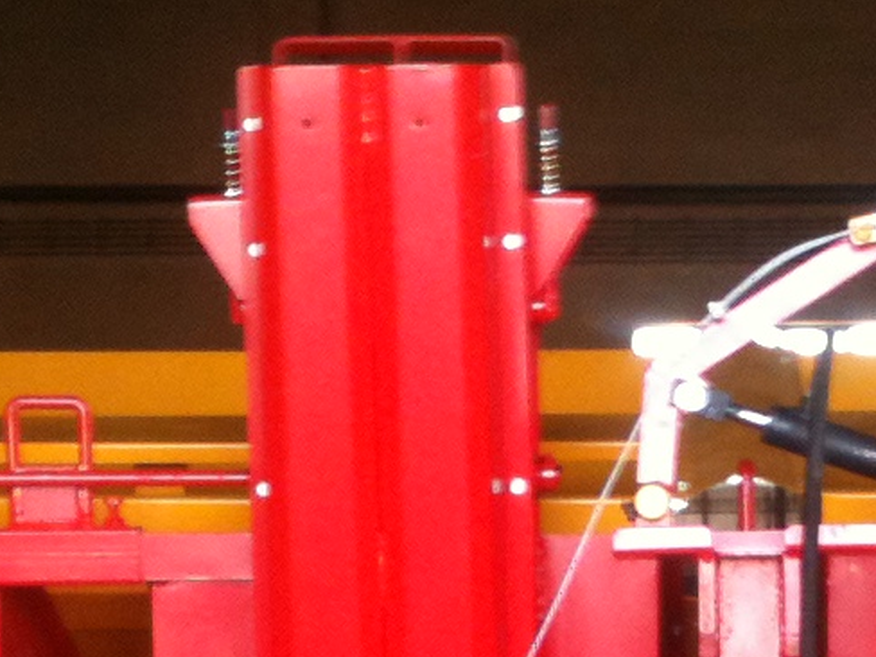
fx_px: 3720
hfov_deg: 13.3
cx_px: 806
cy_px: 941
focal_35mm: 147
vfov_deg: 9.8
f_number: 2.8
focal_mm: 3.85
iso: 80
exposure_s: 1/30
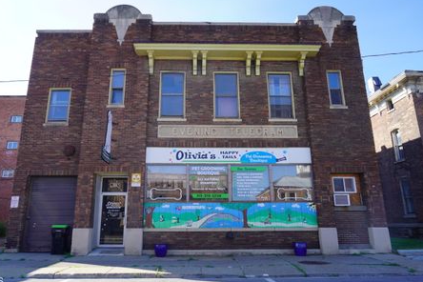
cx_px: 194
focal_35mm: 27
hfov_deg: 67.3
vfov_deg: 47.9
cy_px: 137
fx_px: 317
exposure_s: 1/100
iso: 100
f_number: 6.3
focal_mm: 24
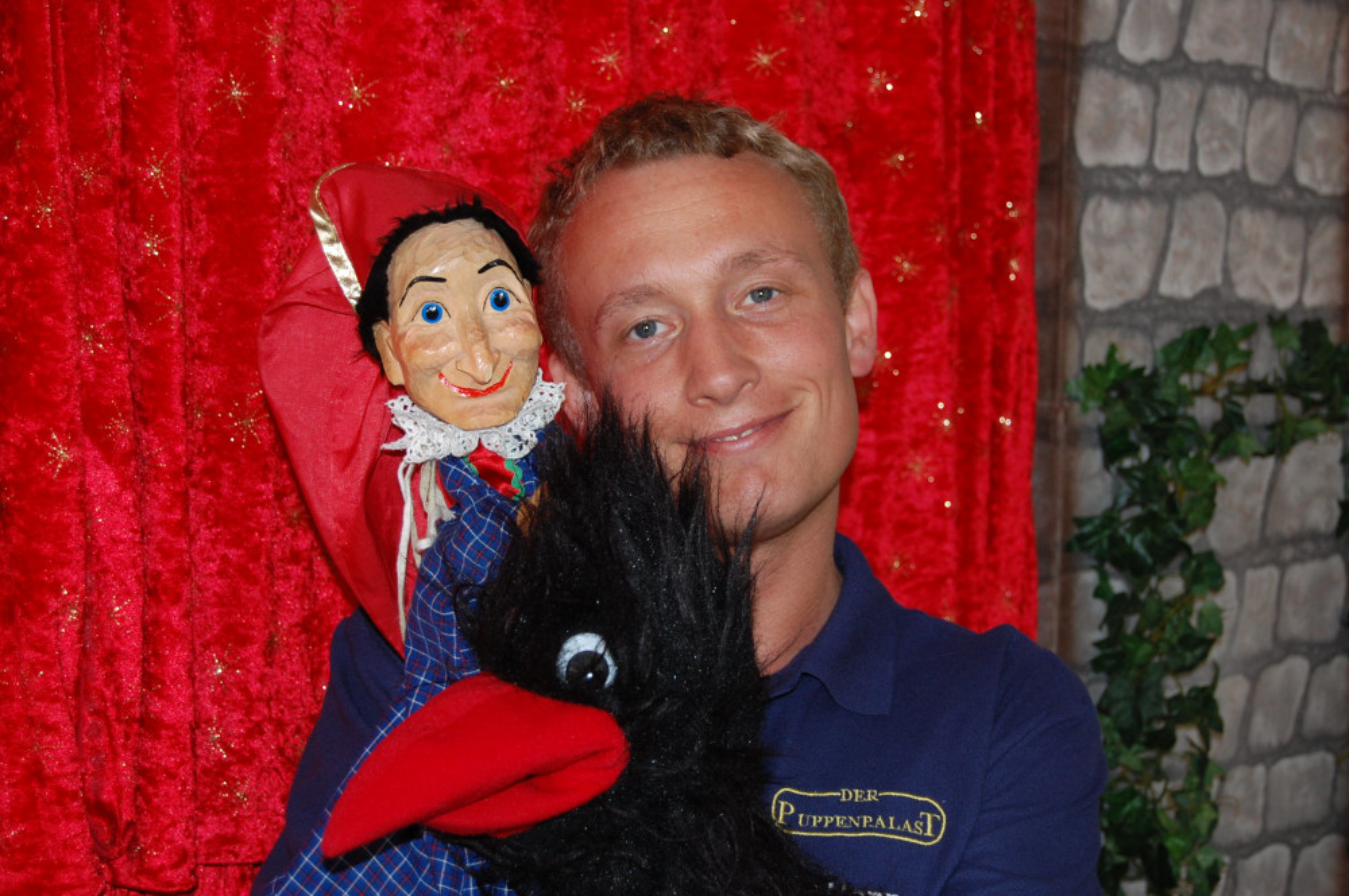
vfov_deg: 18.9
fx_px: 2696
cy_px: 448
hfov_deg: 28.1
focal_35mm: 72
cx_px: 674
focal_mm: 48
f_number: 5.6
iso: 400
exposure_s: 1/60
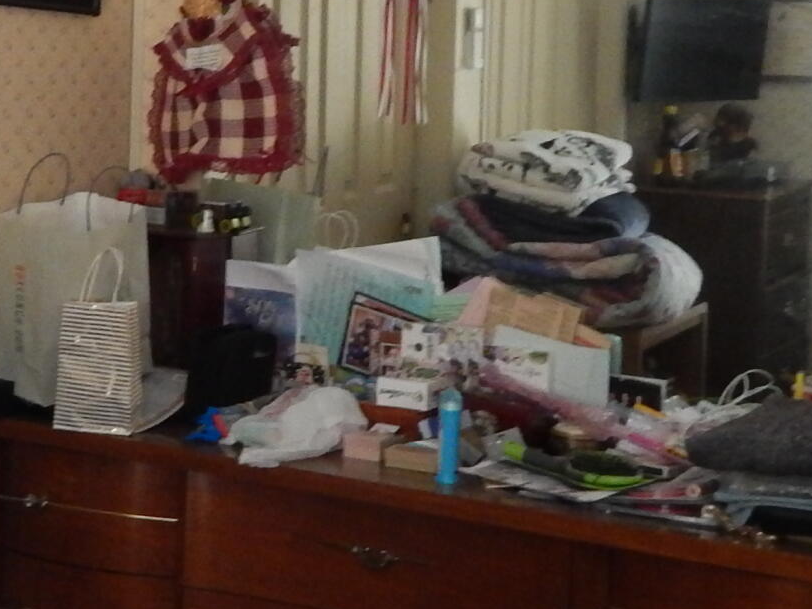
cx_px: -107
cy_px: 137
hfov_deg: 21.7
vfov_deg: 17.2
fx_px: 1994
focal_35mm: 85
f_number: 3
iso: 400
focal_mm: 4
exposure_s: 1/20
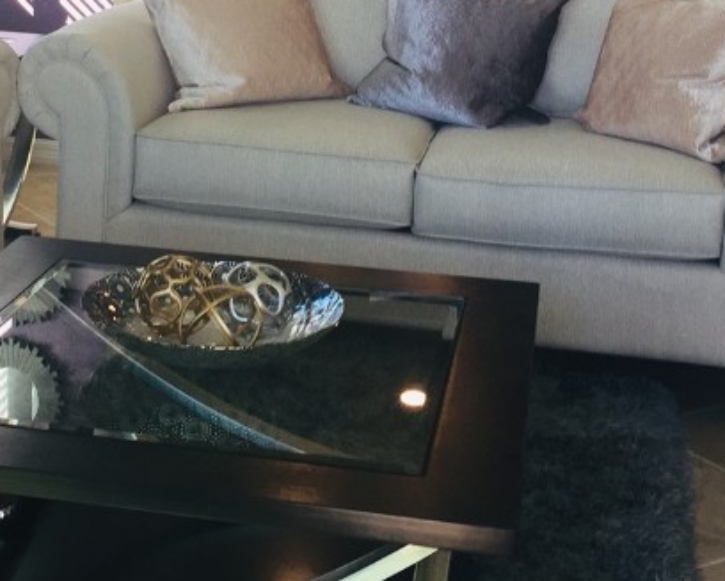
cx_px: 251
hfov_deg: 26.6
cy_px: 89
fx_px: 1525
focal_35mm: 71
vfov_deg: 21.2
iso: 32
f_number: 2.2
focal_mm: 4.15
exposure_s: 1/60
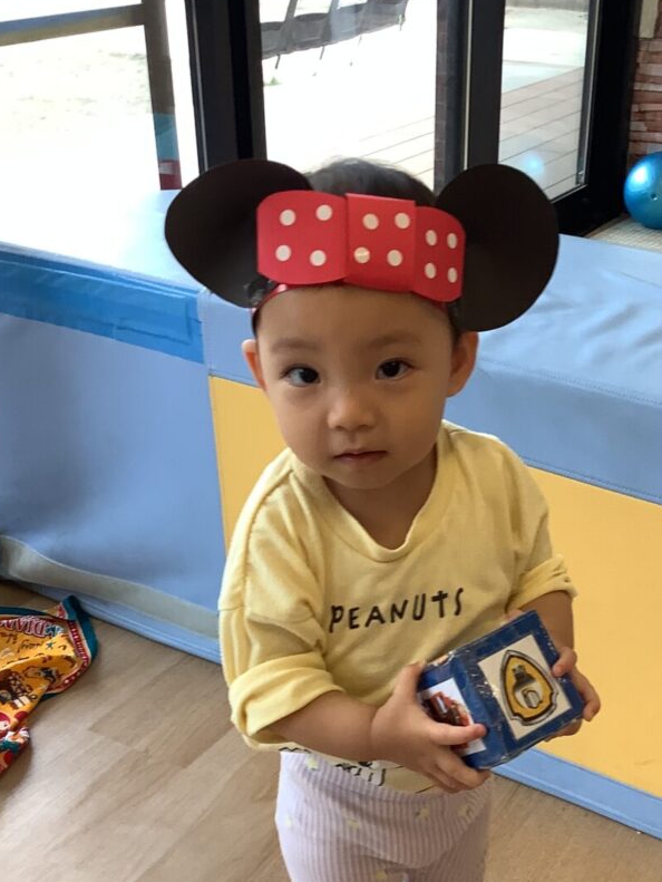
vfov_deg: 39.7
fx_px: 1197
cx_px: 432
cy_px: 620
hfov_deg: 30.7
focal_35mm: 47
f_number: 2.4
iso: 80
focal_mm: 3.3
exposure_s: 1/120
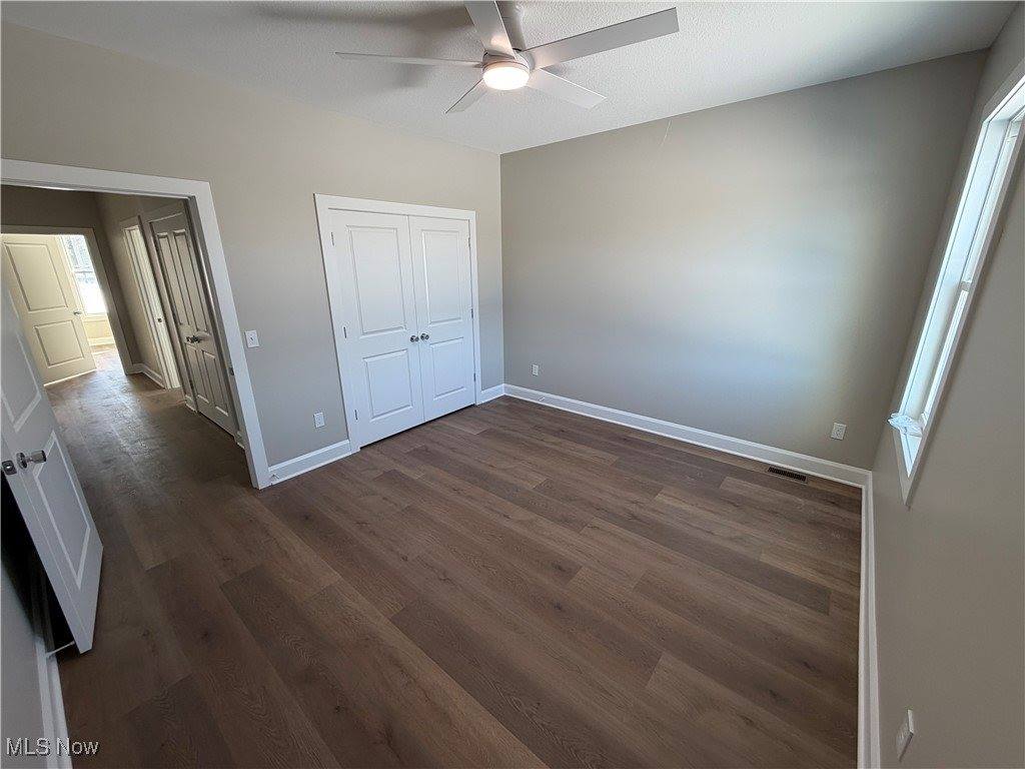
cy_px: 384
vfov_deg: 85.7
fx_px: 415
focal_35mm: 14
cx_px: 512
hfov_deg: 102.1
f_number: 2.2
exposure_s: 1/120
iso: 125
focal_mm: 2.22
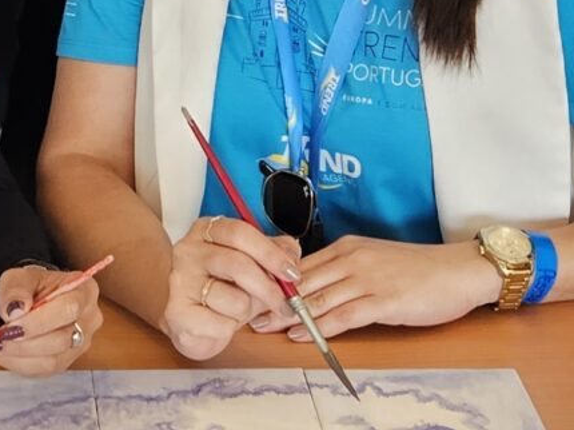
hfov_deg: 14.1
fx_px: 2270
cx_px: -77
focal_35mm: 137
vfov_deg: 10.6
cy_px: -126
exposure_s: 1/100
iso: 200
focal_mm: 5.4
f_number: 1.8
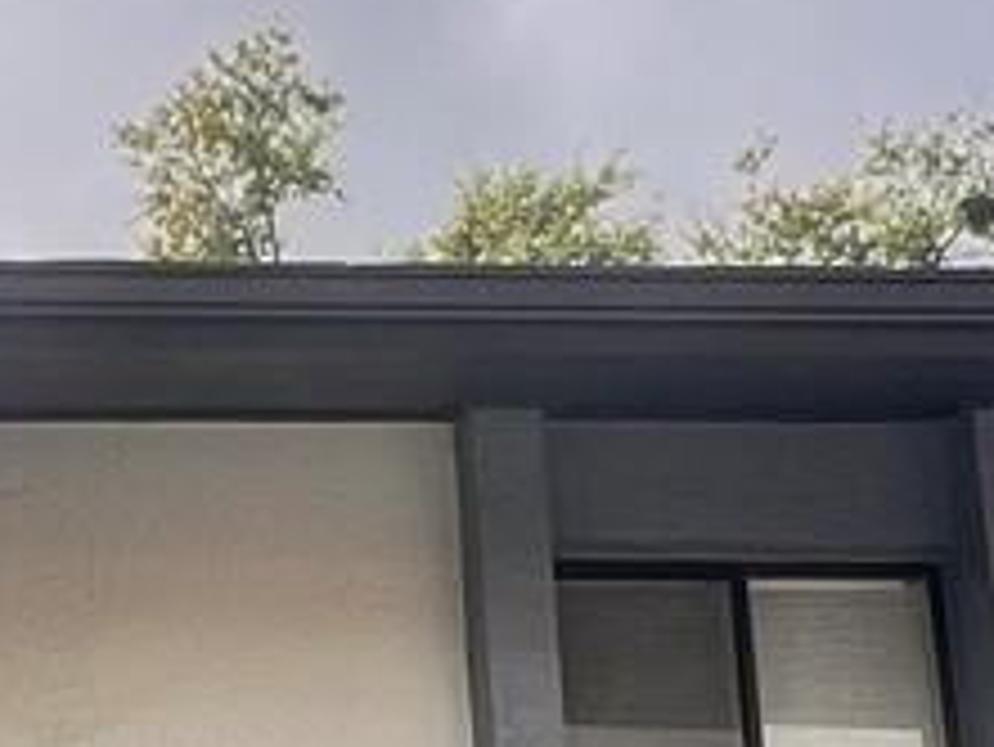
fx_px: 2701
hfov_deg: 19.4
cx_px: -265
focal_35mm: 94
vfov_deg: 14.8
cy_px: 1048
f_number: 1.8
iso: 32
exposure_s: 1/1248
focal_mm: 1.57
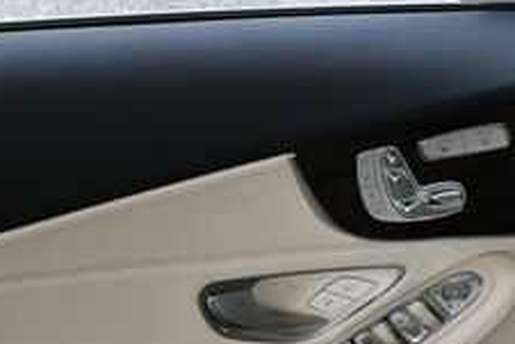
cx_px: 23
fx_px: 1703
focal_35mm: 119
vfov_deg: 11.3
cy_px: 392
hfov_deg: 16.9
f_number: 5.6
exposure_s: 1/250
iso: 200
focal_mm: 21
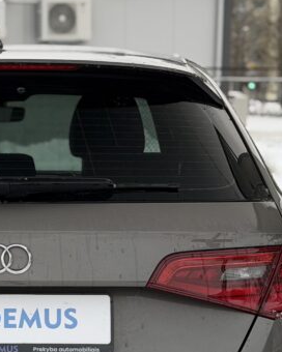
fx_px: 1471
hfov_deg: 10.8
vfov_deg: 13.5
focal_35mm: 141
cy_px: 326
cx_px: -15
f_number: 1.78
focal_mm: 6.76
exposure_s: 1/484
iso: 64
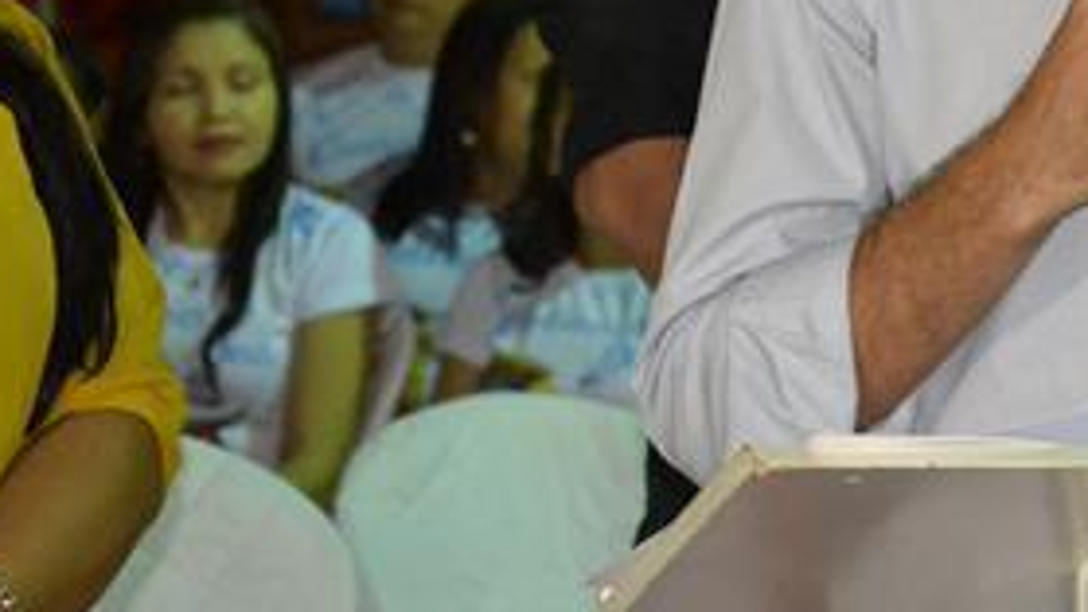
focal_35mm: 162
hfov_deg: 13.1
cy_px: -115
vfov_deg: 7.4
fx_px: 4680
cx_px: 1135
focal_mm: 45
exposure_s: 1/60
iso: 3200
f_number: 4.8
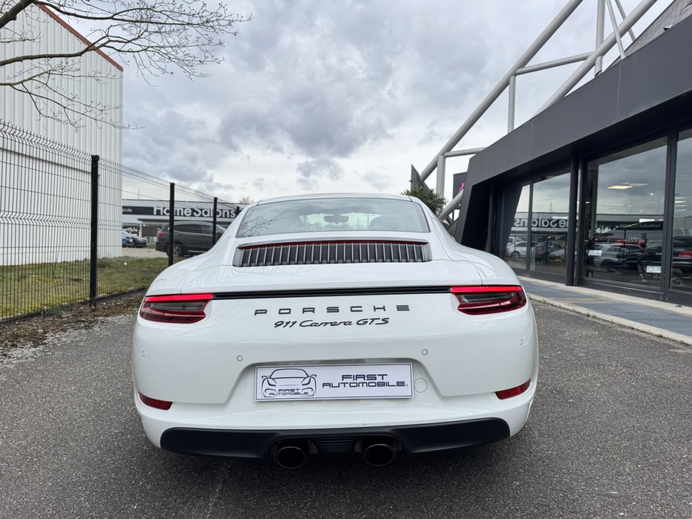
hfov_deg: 71.6
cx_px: 346
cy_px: 260
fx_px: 480
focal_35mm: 24
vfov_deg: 56.8
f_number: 1.78
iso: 80
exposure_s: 1/723
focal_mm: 6.76
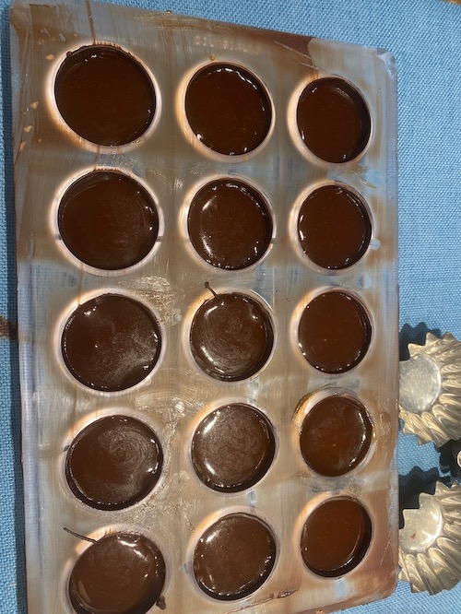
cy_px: 307
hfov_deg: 53.1
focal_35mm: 26
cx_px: 230
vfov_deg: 67.3
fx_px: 461
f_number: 1.8
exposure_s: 1/100
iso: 125
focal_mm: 4.25
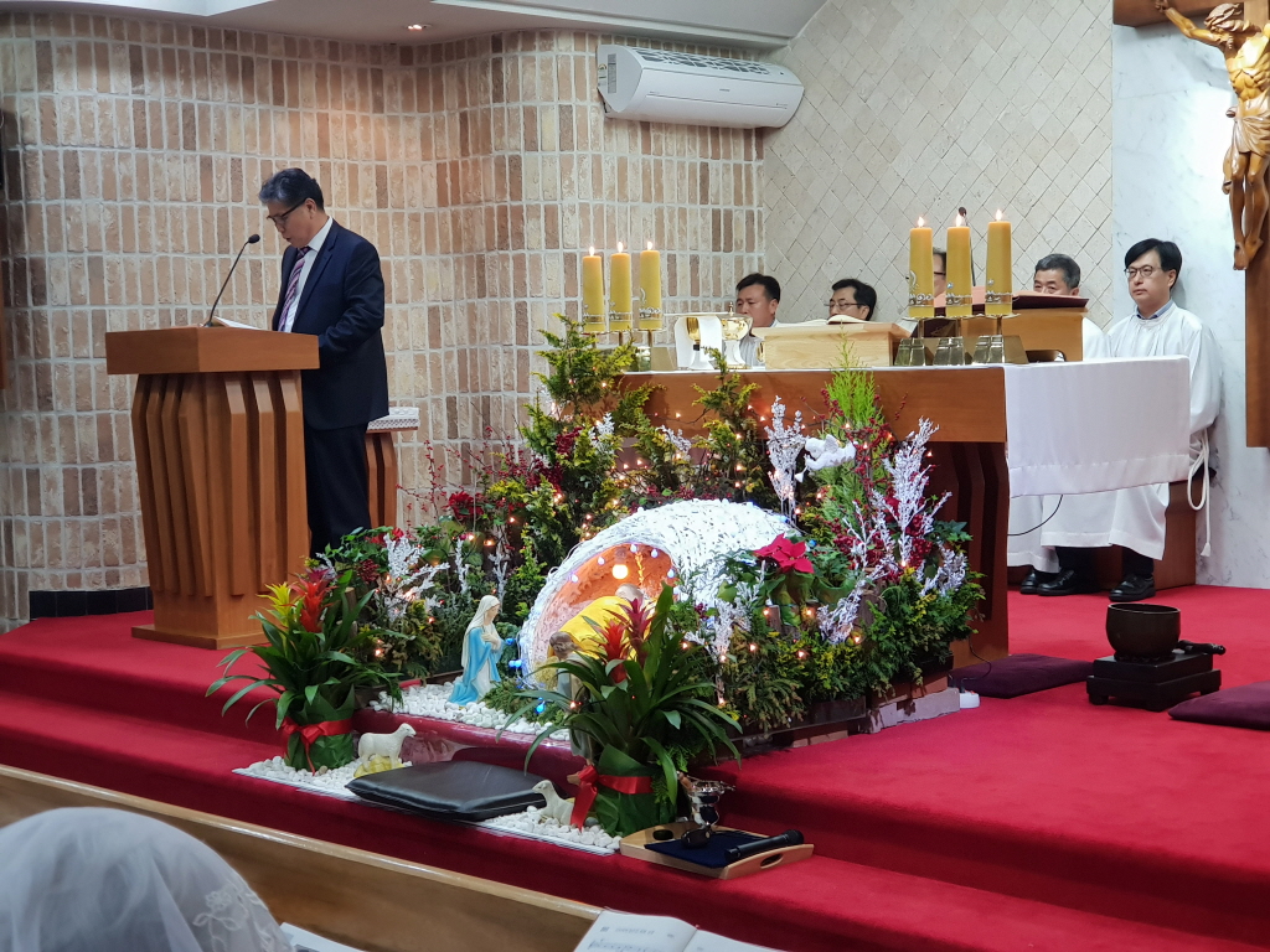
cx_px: 635
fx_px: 1908
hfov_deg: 36.8
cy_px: 476
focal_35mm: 52
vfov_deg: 28.0
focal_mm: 6
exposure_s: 1/30
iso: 125
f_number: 2.4
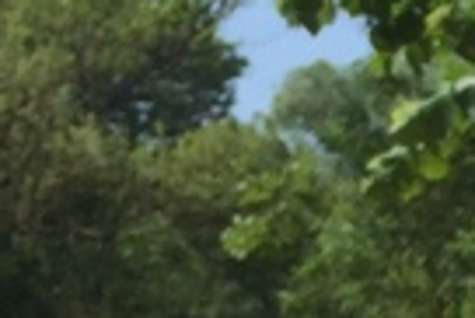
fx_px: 2998
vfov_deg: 5.7
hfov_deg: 8.4
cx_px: 1107
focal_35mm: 227
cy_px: 884
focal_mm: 4.15
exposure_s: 1/2475
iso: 32
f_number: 2.2
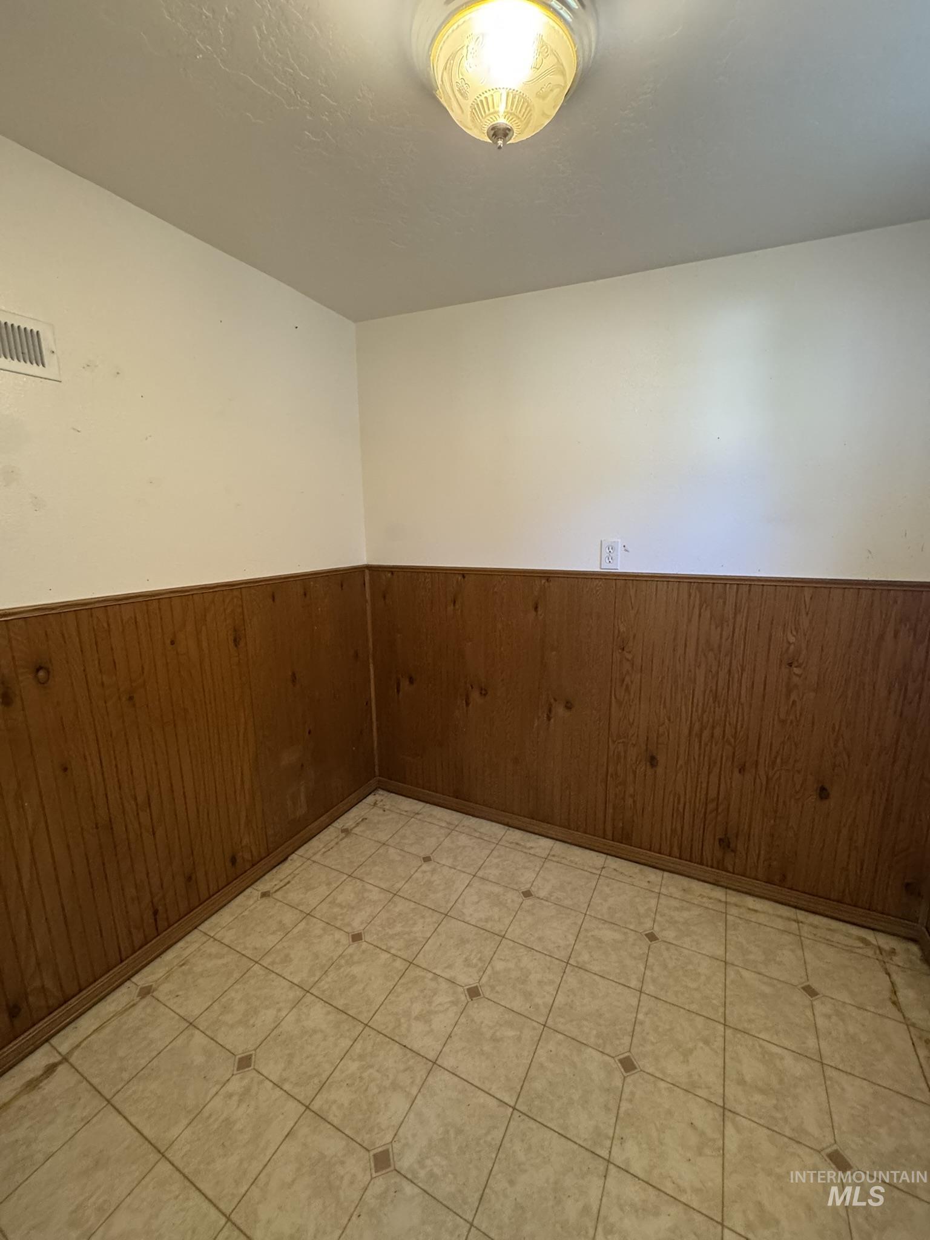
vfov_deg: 102.1
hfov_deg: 85.7
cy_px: 620
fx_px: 502
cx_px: 465
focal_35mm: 14
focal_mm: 2.22
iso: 400
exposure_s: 1/60
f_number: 2.2
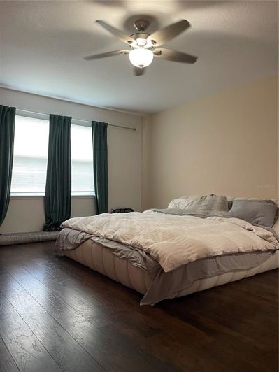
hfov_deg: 54.9
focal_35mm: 25
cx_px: 140
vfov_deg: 69.4
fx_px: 269
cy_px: 186
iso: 320
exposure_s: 1/60
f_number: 1.6
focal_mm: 5.1
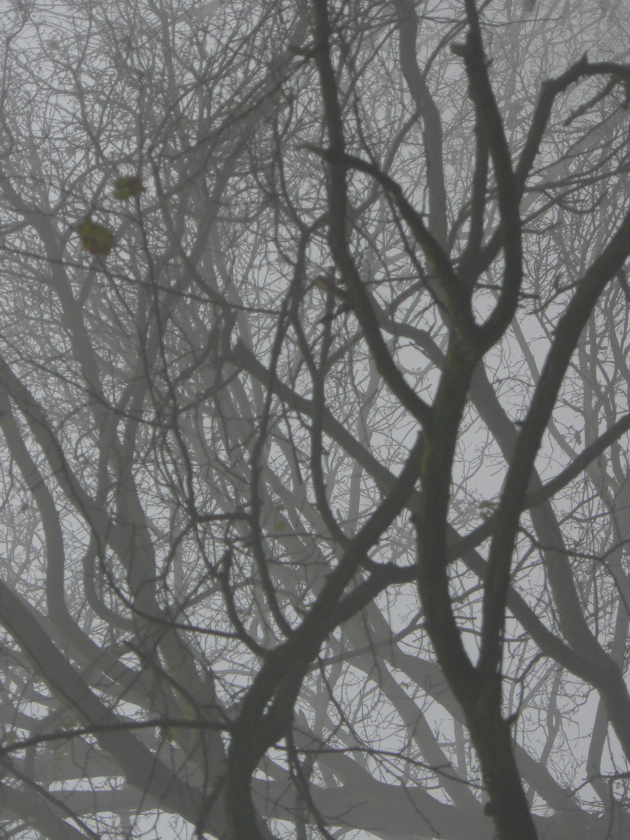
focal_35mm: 226
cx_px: 315
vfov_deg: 8.8
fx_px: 5484
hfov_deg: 6.6
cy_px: 420
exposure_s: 1/100
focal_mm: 37.7
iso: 80
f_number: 4
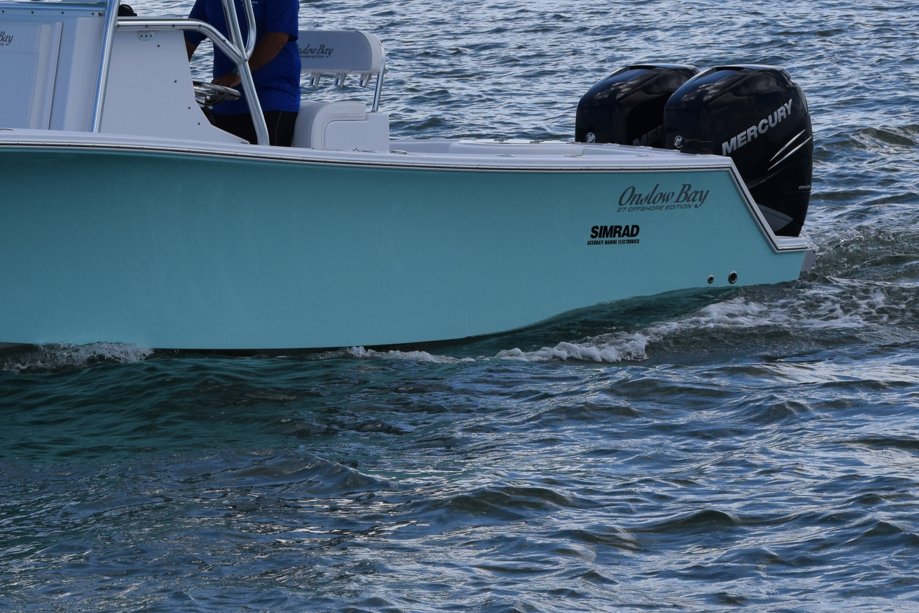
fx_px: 5948
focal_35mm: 233
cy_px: 40
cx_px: -15
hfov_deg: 8.8
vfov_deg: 5.9
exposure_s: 1/2000
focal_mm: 70
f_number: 7.1
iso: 400
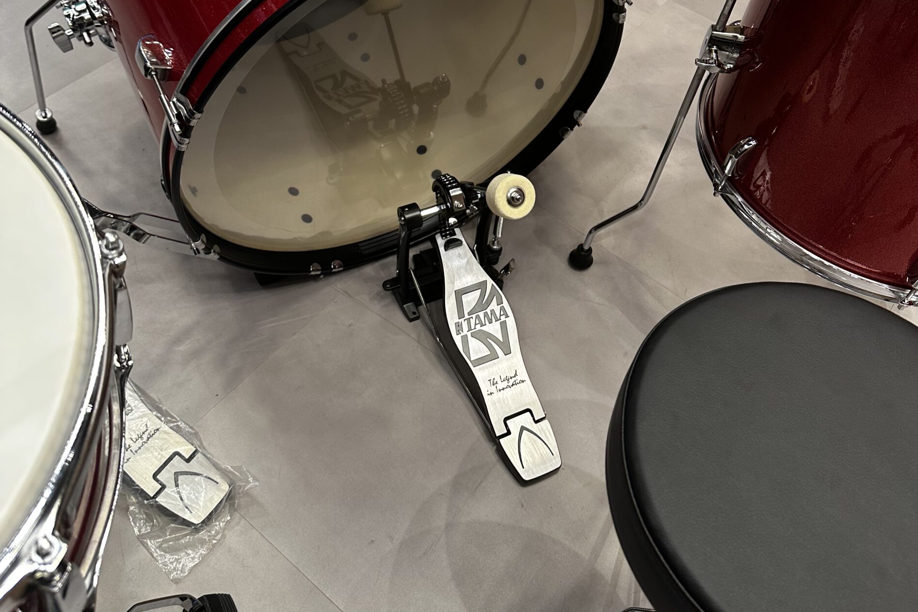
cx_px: 467
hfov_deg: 55.8
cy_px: 152
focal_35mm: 34
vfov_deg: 37.9
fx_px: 867
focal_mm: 6.86
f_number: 1.78
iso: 125
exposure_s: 1/60
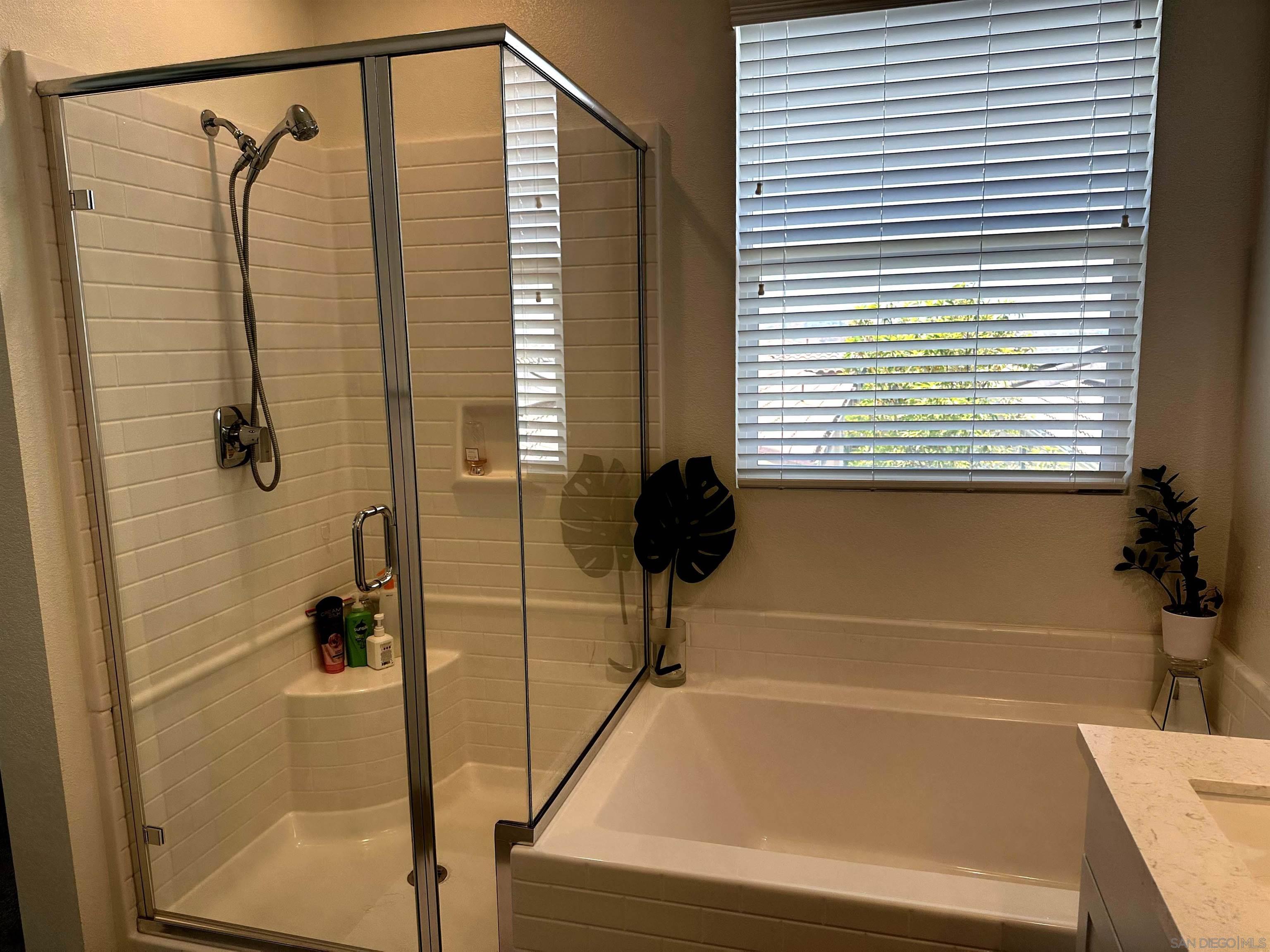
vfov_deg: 56.8
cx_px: 635
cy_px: 476
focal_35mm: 24
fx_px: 881
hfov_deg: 71.6
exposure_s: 1/349
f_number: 1.78
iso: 80
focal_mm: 6.86
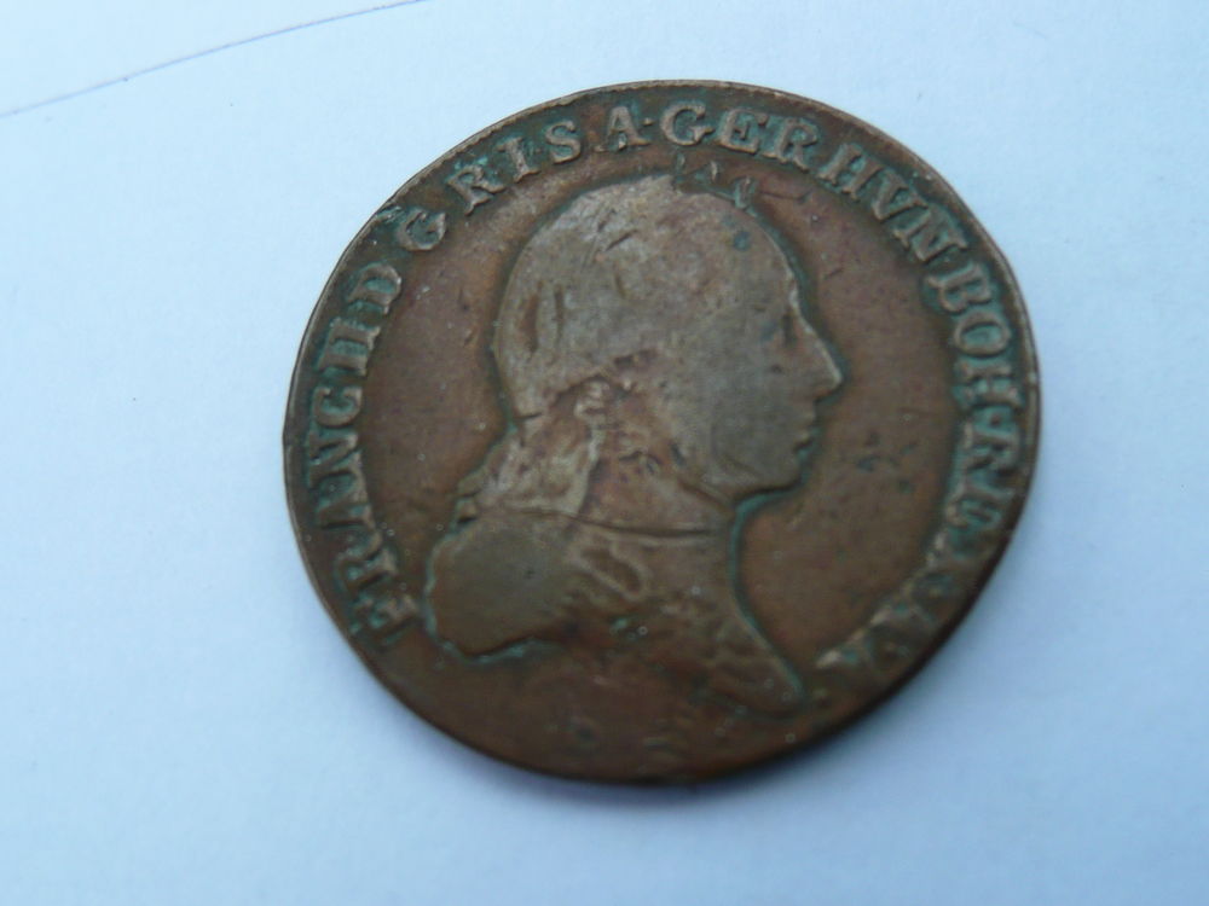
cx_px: 604
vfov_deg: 37.7
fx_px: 1327
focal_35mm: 38
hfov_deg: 49.0
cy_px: 453
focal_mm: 5.2
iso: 100
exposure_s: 1/100
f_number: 3.5
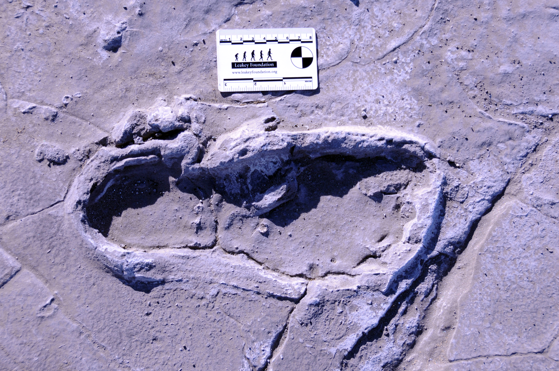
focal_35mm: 84
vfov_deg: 16.2
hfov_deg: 24.2
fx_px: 1303
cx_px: 291
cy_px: 169
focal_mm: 50
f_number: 5.6
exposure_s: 1/800
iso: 200
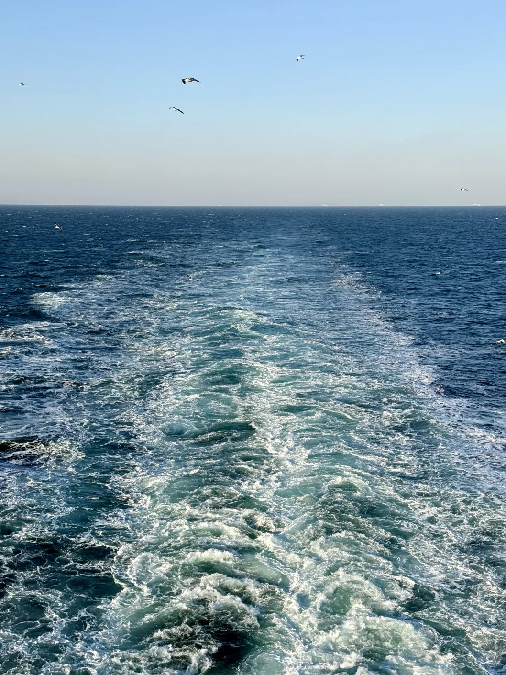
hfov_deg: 29.7
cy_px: 337
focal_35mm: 49
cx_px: 252
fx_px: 955
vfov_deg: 38.9
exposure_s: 1/4329
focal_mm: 6.76
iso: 80
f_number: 1.78
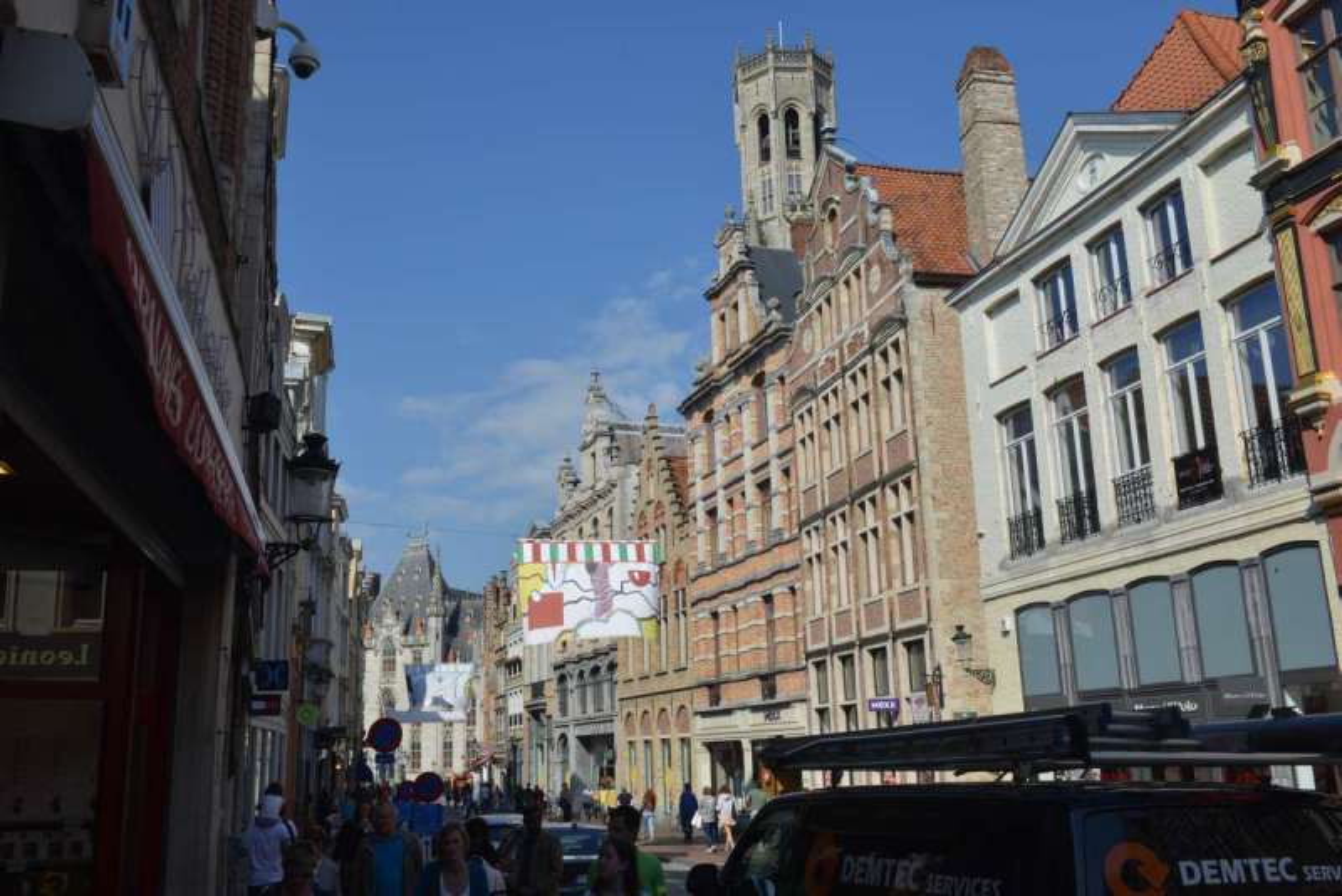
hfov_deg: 58.7
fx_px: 1193
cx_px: 671
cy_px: 448
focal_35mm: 32
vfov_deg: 41.1
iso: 125
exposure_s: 1/60
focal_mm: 32
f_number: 22
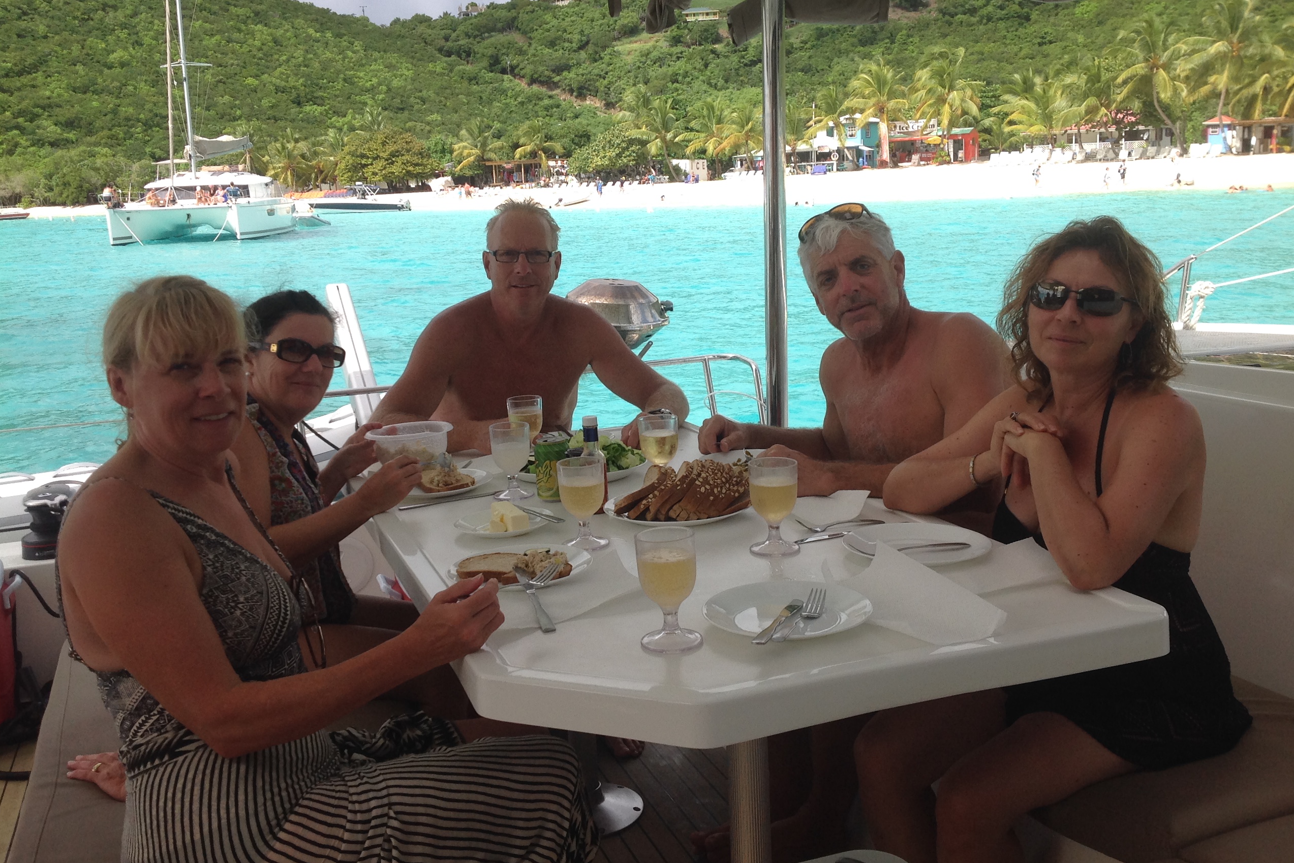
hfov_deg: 51.9
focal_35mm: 37
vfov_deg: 35.9
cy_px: 394
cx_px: 654
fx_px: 1330
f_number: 2.4
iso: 50
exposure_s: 1/1314
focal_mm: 4.28
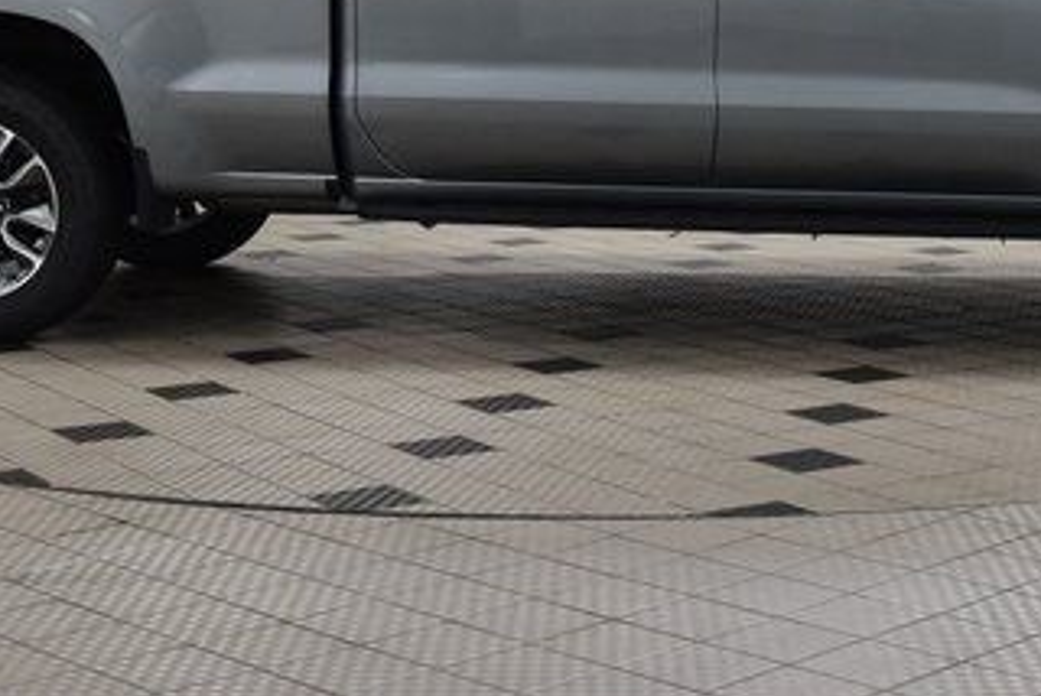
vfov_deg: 16.0
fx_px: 2431
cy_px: 24
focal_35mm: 84
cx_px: 644
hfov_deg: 24.1
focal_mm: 28
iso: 1600
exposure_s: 1/60
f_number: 7.1
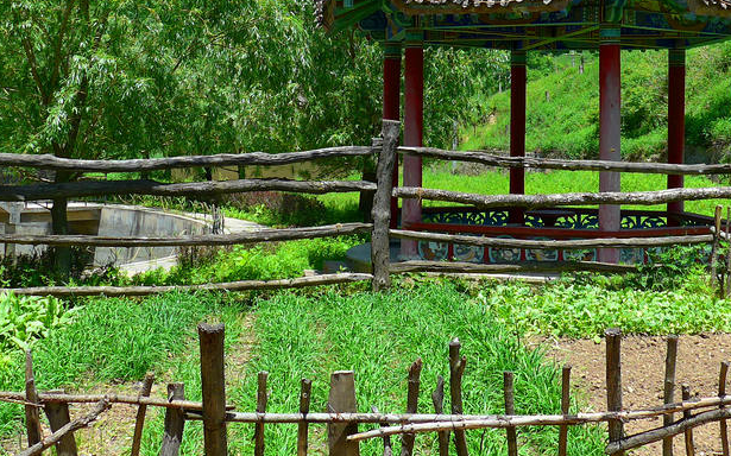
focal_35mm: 60
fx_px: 1195
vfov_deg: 21.3
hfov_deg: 34.0
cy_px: 70
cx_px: 364
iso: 80
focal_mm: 6
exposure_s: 1/800
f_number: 2.8
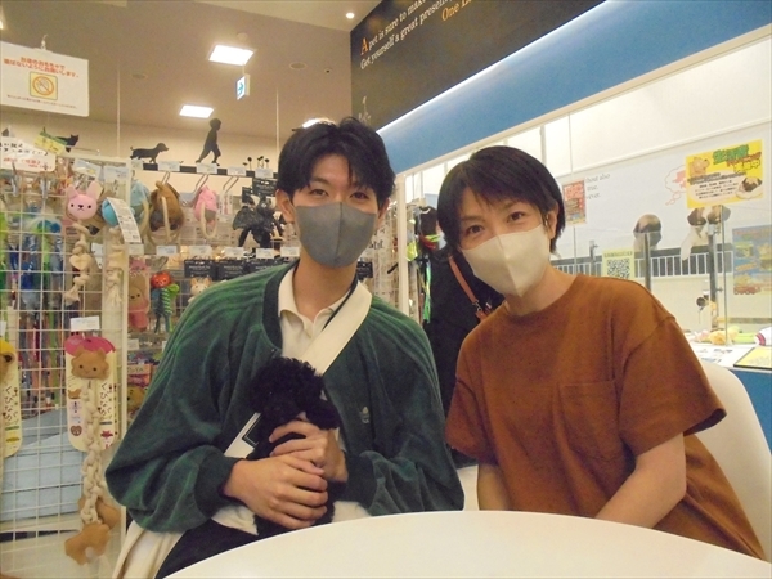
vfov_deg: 53.1
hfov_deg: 67.3
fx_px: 580
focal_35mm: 26
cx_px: 386
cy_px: 290
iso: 1250
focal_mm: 4.6
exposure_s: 1/250
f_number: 3.5
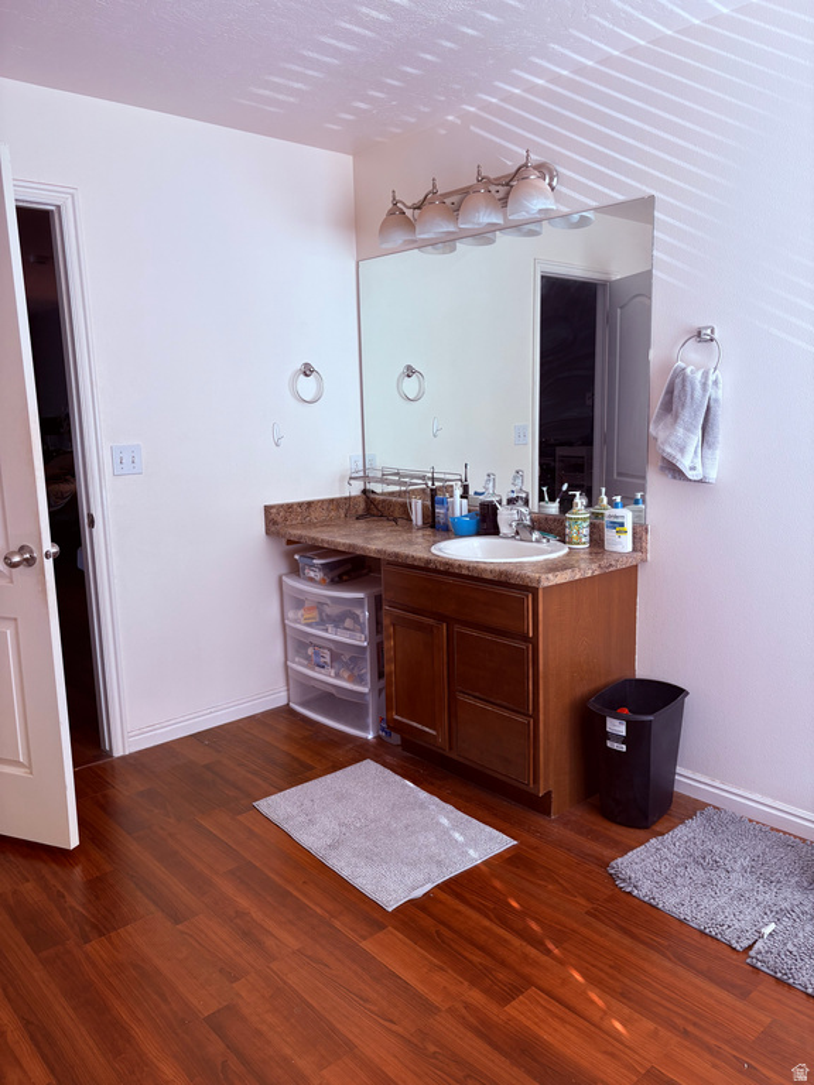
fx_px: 815
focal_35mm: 26
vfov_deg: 67.3
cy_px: 542
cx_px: 407
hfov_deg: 53.1
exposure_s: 1/121
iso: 64
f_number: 1.6
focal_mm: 5.96
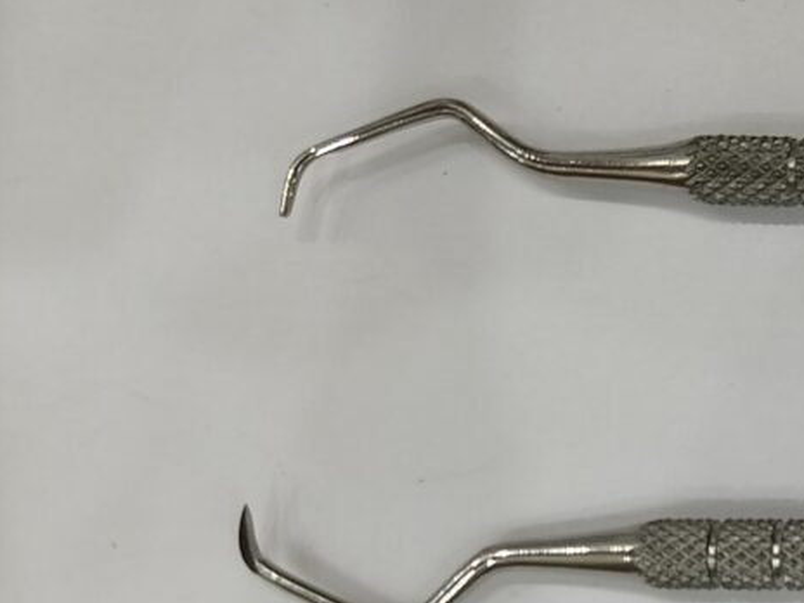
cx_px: 1272
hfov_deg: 19.3
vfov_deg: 16.9
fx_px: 1997
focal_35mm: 86
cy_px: 549
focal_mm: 4.74
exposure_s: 1/33
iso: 260
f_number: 1.79
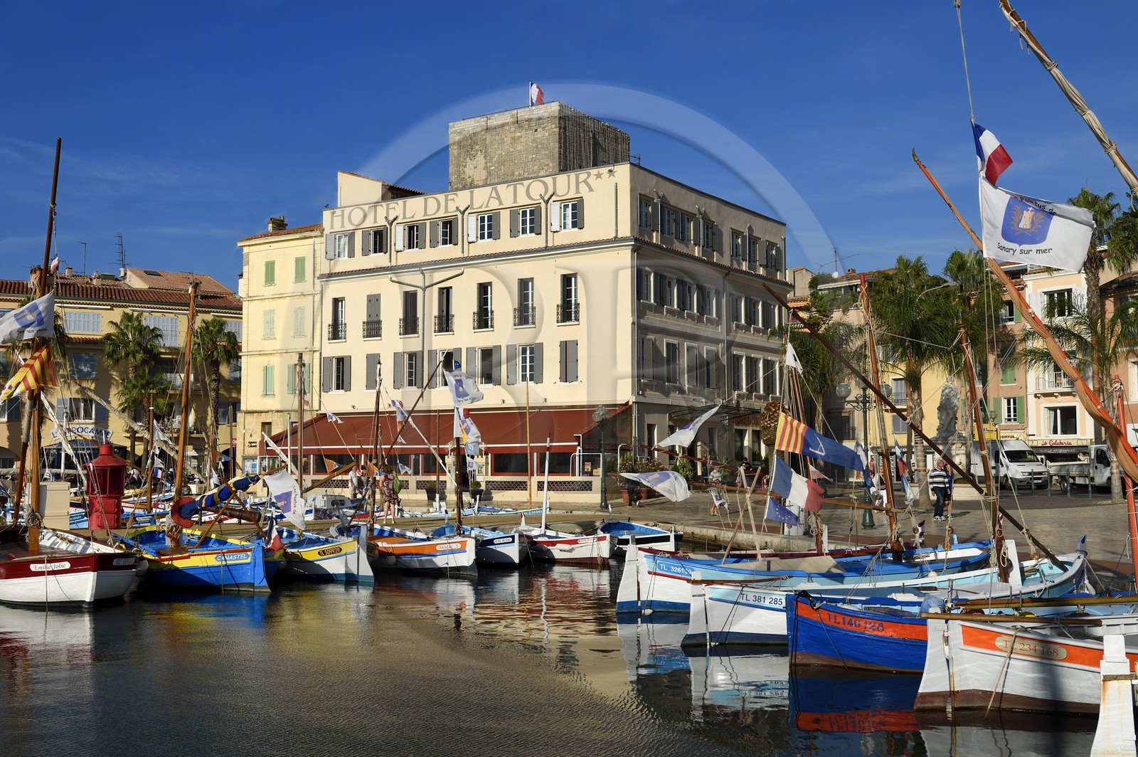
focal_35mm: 38
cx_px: 569
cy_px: 378
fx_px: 1200
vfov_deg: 35.0
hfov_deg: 50.7
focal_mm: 38
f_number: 11
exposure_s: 1/500
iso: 200
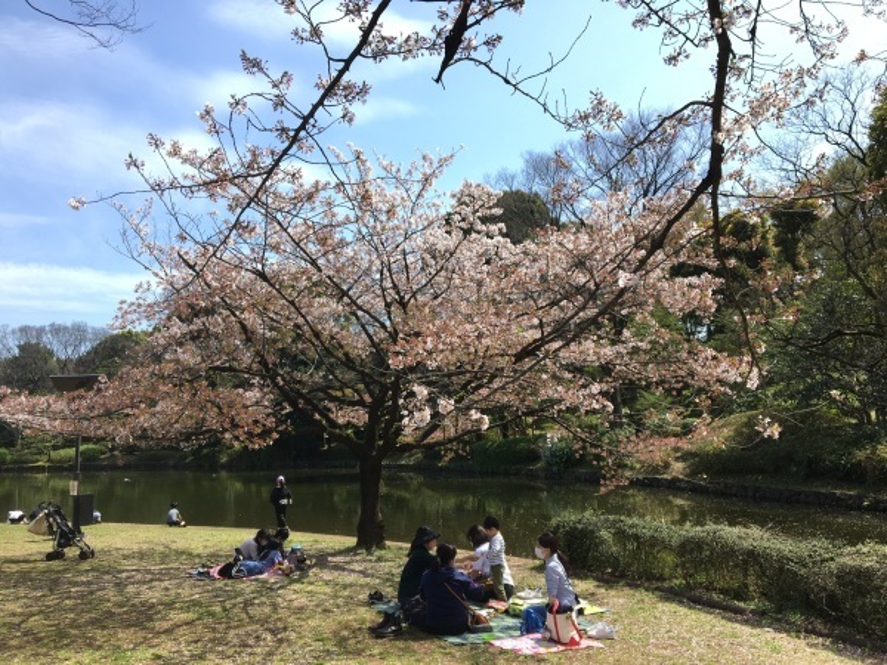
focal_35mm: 29
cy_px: 332
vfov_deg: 48.2
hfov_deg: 61.7
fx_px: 743
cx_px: 444
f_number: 2.2
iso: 25
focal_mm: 4.15
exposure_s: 1/769
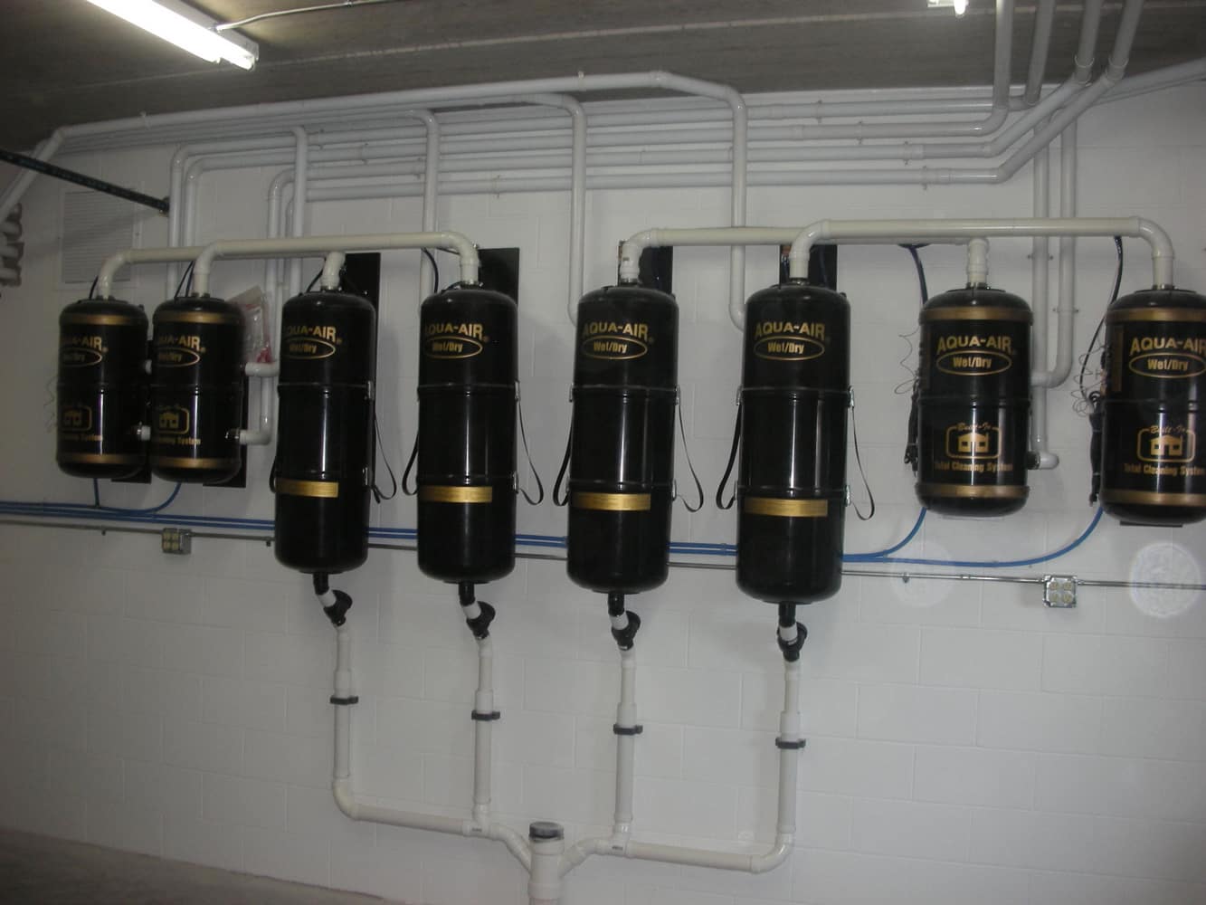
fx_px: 1219
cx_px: 603
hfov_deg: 52.6
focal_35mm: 35
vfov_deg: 40.7
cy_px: 452
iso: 122
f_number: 3
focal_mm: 5.8
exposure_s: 1/60.1
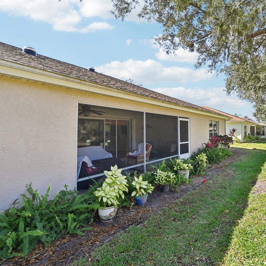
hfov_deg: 77.6
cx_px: 182
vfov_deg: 80.7
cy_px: 133
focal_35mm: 18
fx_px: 156
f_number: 8
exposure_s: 1/250
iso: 400
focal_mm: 14
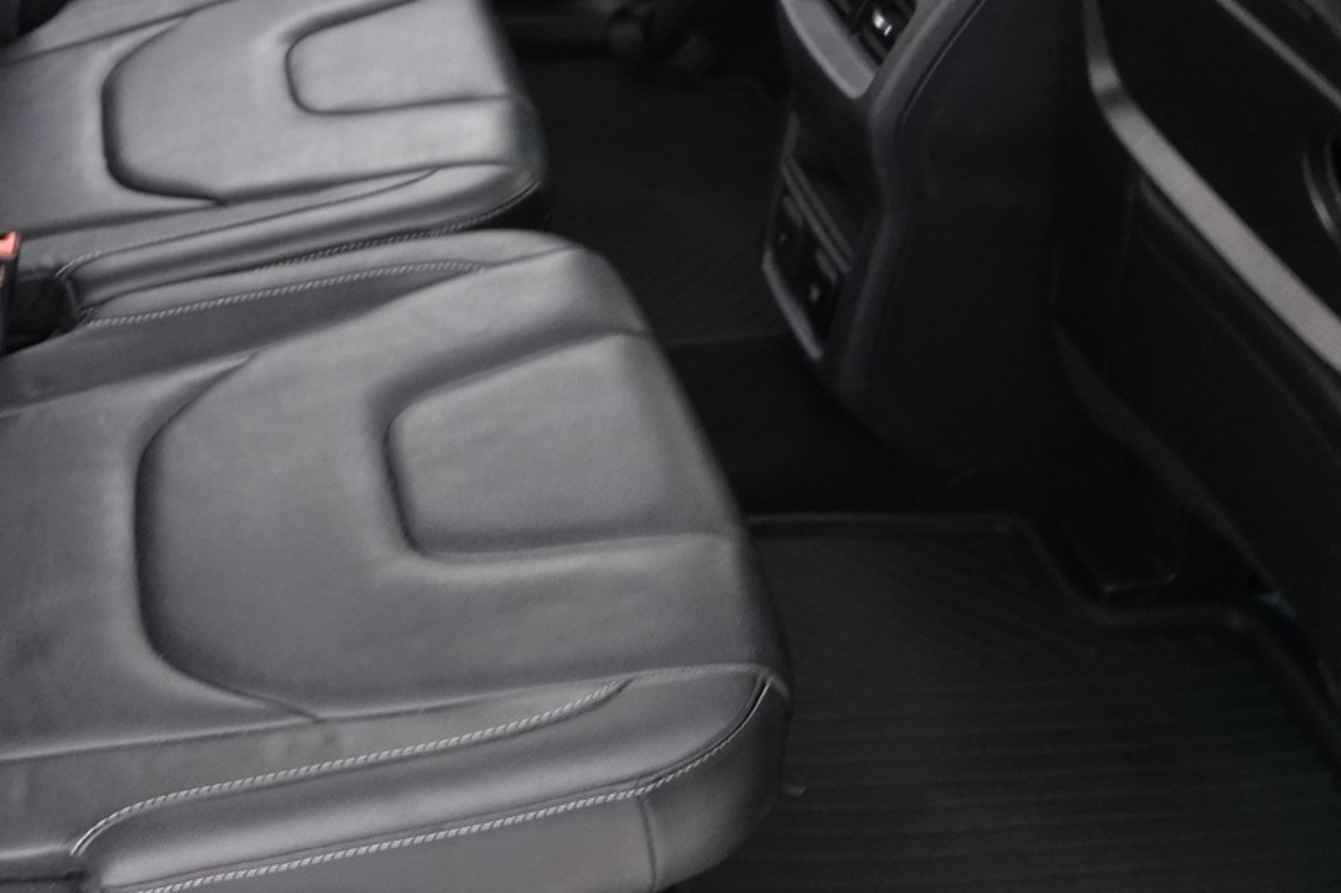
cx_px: 219
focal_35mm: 52
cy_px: 194
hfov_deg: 36.5
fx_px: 1936
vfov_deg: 25.6
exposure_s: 1/13
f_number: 1.8
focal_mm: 9.4
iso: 800
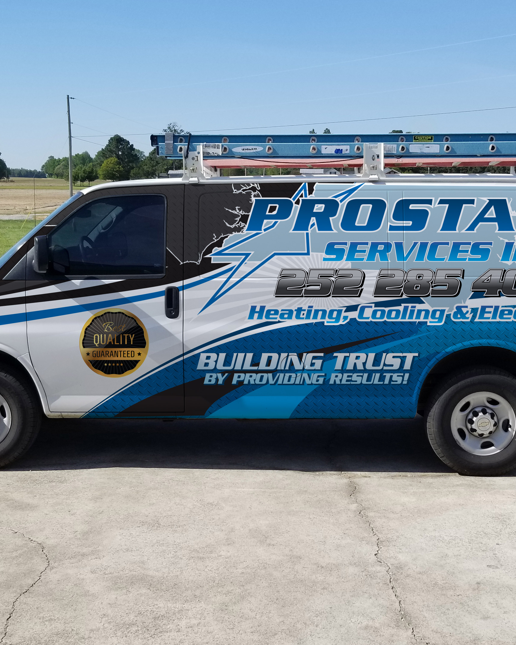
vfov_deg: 52.8
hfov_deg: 43.3
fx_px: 649
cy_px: 323
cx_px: 271
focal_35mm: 34
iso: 50
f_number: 1.7
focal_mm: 4.3
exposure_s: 1/2500
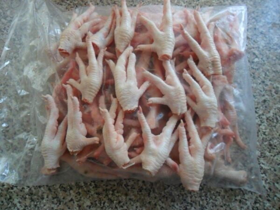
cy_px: 105
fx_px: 218
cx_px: 140
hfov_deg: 65.3
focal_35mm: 27
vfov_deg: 51.4
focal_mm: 4.9
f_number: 3.5
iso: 200
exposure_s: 1/45
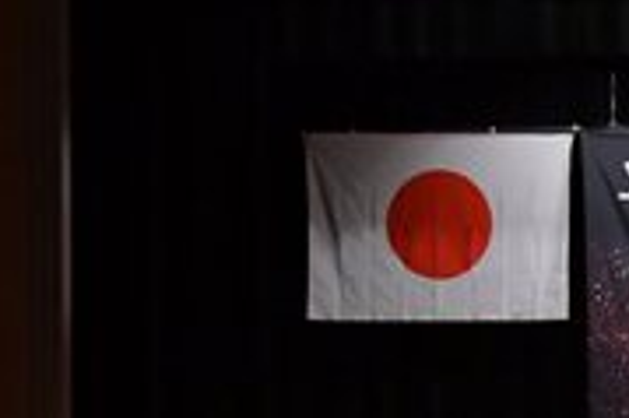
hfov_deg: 8.4
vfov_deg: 5.7
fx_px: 4085
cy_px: 783
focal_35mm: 234
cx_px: 1182
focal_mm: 36
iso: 5000
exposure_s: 1/400
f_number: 5.6
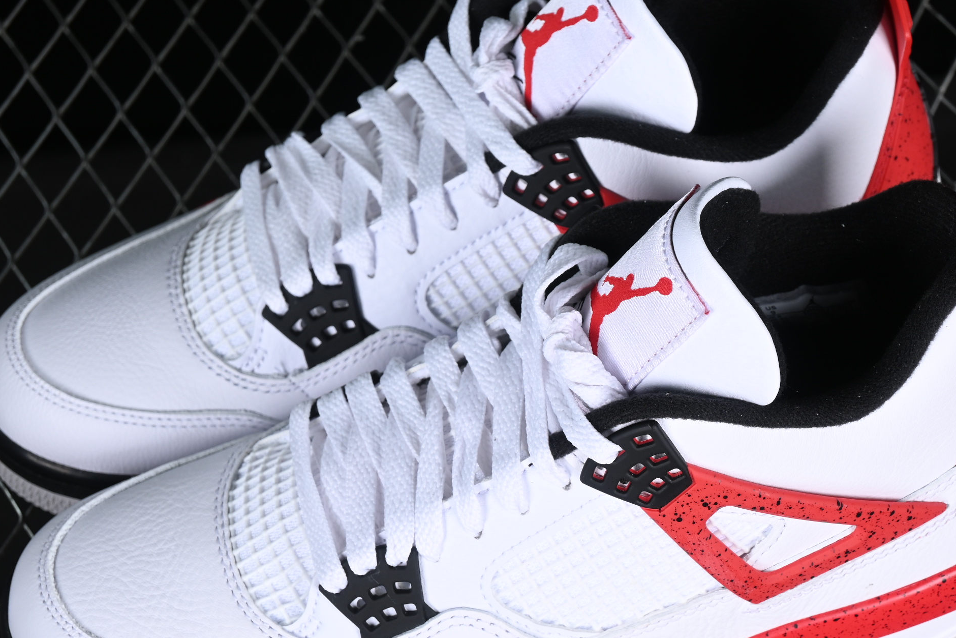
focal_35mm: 111
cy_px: 379
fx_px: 2947
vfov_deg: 12.3
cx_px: 543
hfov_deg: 18.4
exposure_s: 1/80
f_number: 7.1
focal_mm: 50
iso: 160
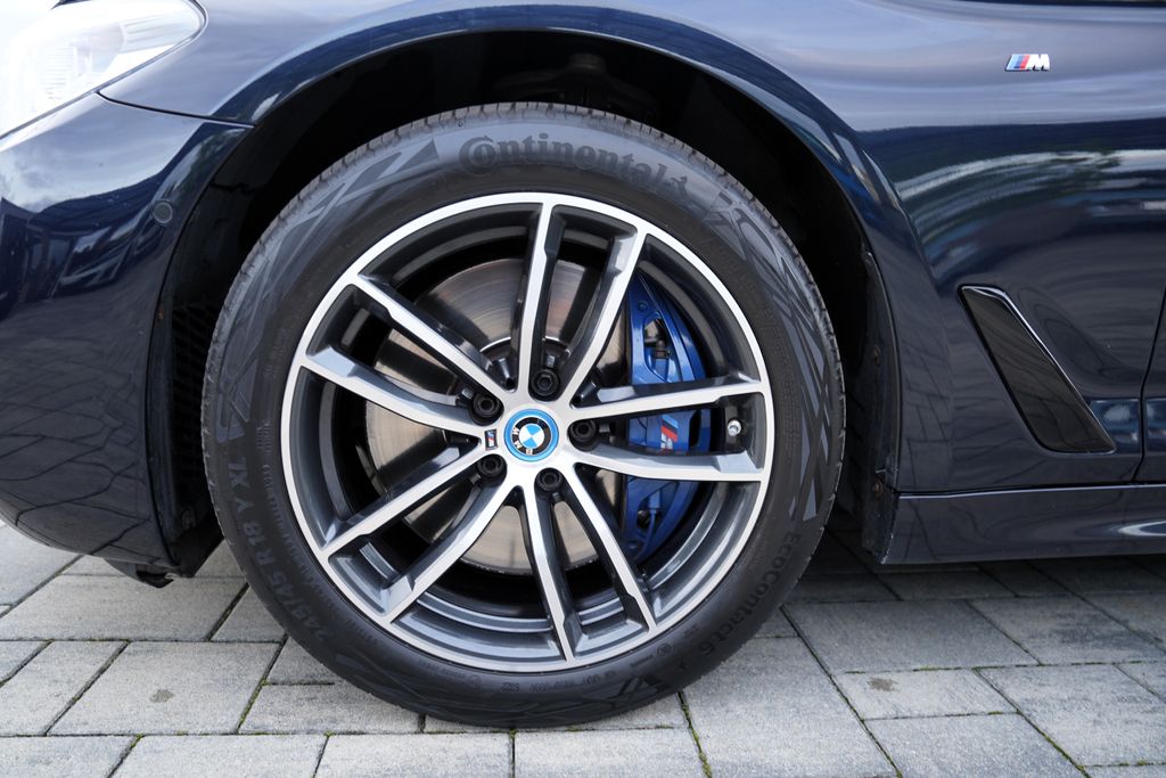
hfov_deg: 73.7
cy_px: 389
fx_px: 777
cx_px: 583
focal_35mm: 24
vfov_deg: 53.1
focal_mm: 24
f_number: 2.8
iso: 160
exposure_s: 1/30
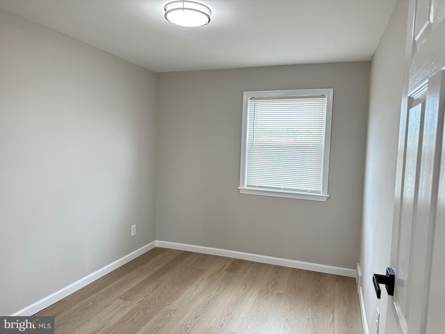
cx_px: 222
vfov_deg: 56.8
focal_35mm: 24
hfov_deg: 71.6
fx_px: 309
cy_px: 167
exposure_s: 1/120
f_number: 1.78
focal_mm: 6.86
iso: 125
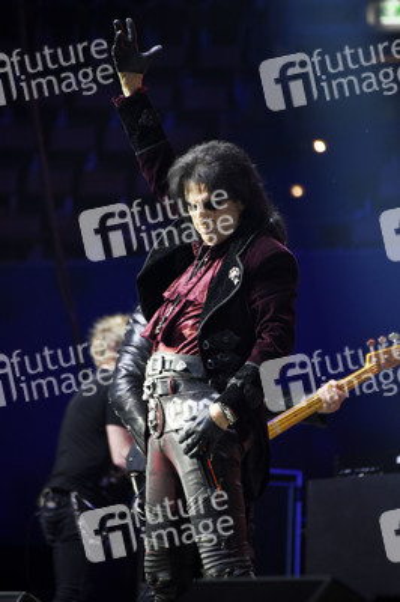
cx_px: 200
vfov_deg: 8.6
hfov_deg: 5.7
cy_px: 301
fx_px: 4007
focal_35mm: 240
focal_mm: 240
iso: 2000
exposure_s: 1/60
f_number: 5.6
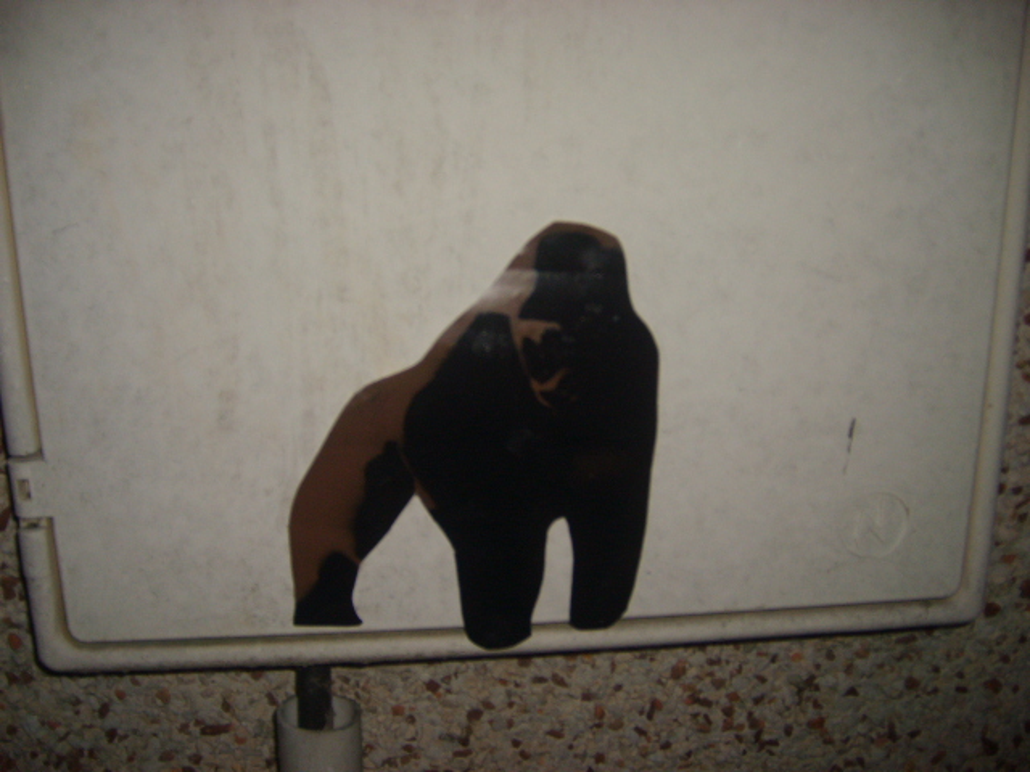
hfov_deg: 52.6
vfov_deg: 40.7
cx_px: 515
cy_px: 386
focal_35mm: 35
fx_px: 1041
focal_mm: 5.8
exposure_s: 1/3
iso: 100
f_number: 7.1
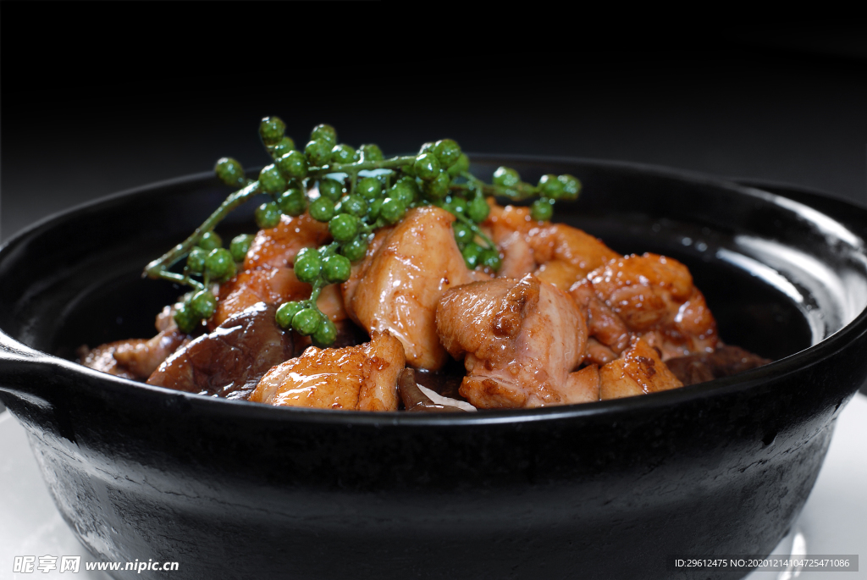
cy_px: 290
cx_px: 434
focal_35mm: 75
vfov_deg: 18.2
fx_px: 1808
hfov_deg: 27.0
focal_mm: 50
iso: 100
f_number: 7.1
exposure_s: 1/160
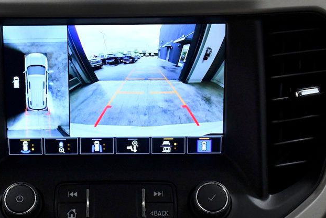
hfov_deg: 24.1
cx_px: 111
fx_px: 761
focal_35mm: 84
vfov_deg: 16.3
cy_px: 129
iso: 2500
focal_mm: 34
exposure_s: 1/250
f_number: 8
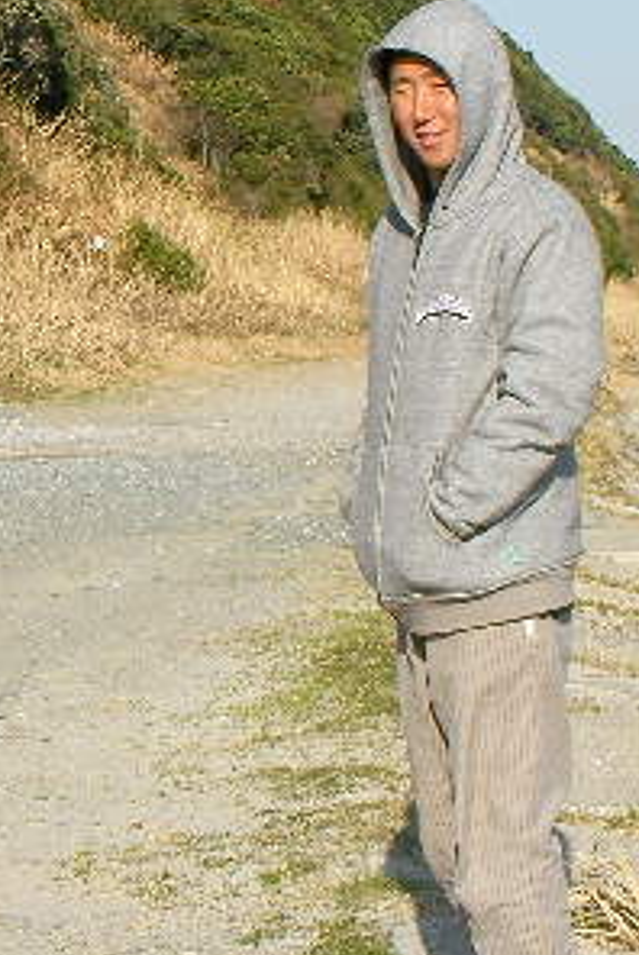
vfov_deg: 16.0
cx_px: -132
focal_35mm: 128
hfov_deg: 10.6
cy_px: 336
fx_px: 3400
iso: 50
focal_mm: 9.4
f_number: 4.6
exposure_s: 1/451
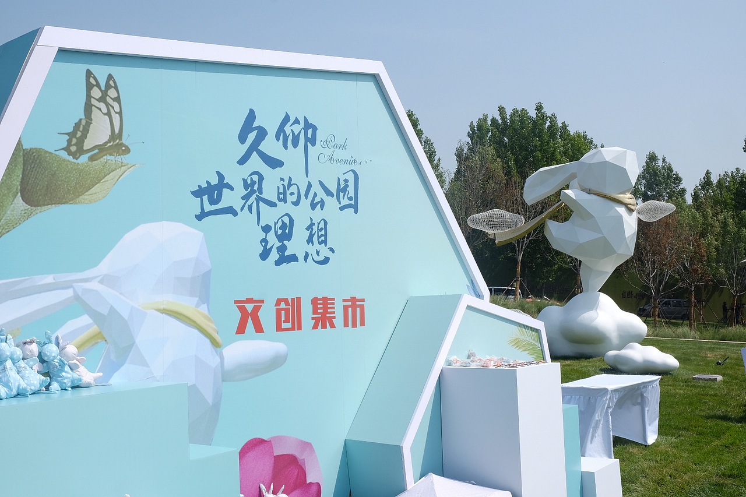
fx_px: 684
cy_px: 248
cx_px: 373
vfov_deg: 40.0
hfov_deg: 57.2
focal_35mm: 33
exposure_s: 1/125
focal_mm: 22.3
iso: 200
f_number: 14
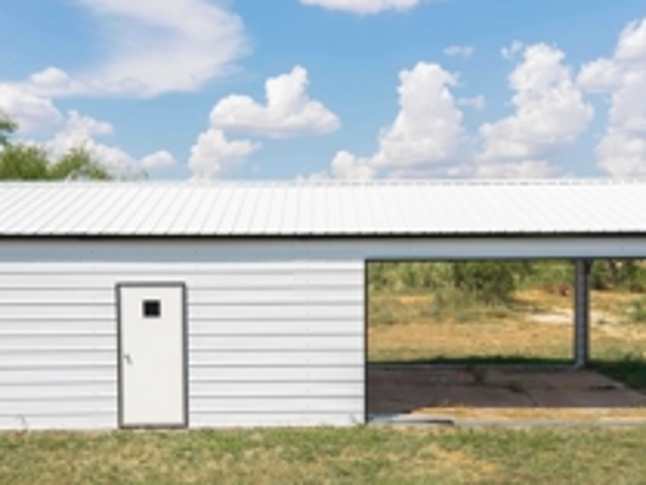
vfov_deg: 31.4
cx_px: 315
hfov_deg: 41.2
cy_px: 309
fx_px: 859
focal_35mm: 46
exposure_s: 1/5000
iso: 110
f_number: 1.8
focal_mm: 8.67
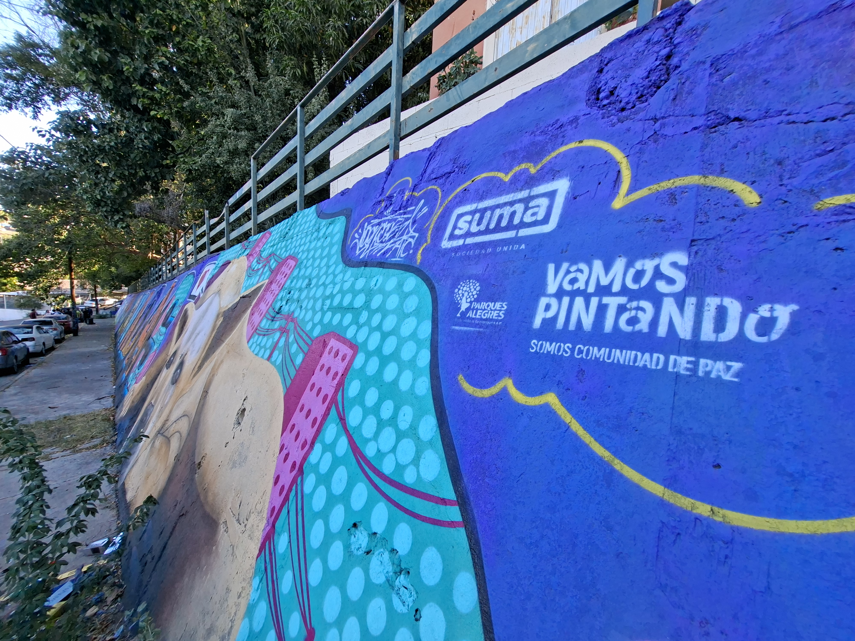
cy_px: 320
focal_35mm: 13
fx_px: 321
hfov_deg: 106.2
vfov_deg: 89.9
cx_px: 428
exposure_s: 1/143
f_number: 2.2
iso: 40
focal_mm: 1.74
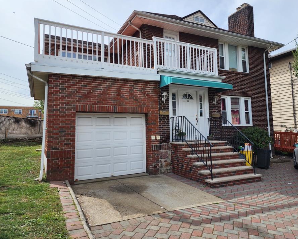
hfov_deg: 65.8
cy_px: 111
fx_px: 229
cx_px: 167
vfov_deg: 54.9
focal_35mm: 26
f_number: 1.8
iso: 12
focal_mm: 6.4
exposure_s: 1/1145
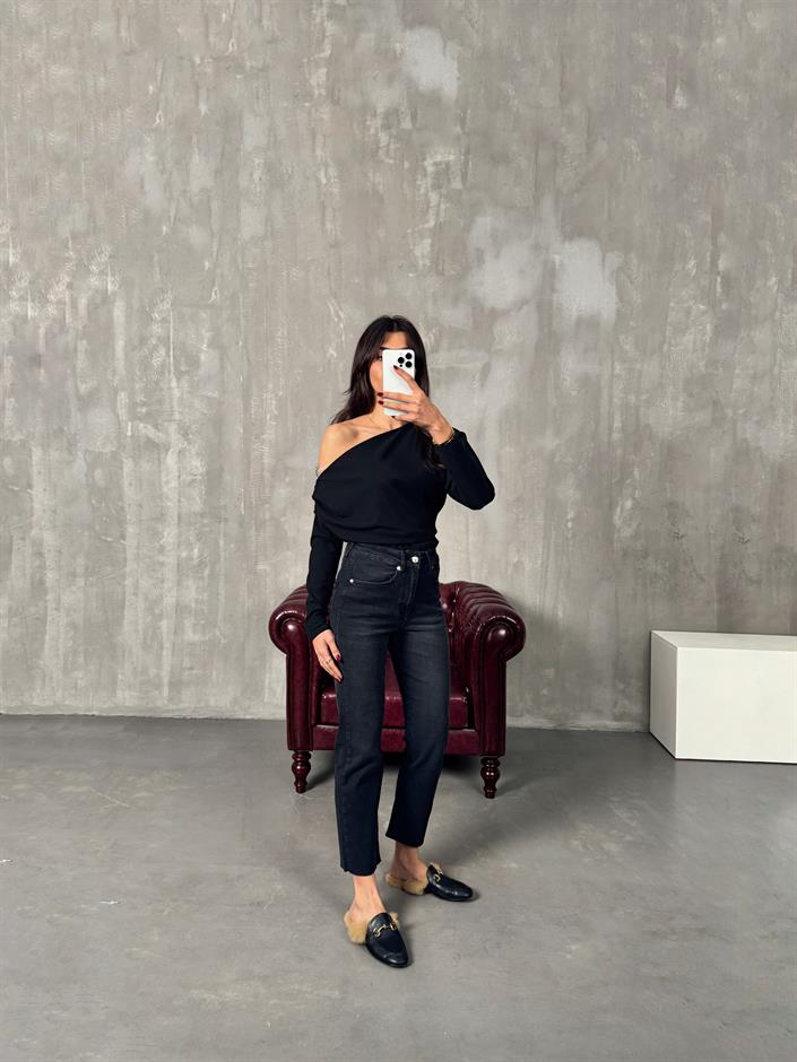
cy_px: 531
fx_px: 737
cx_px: 398
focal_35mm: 24
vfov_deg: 71.6
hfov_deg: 56.8
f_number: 1.78
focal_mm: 6.76
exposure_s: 1/97
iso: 200
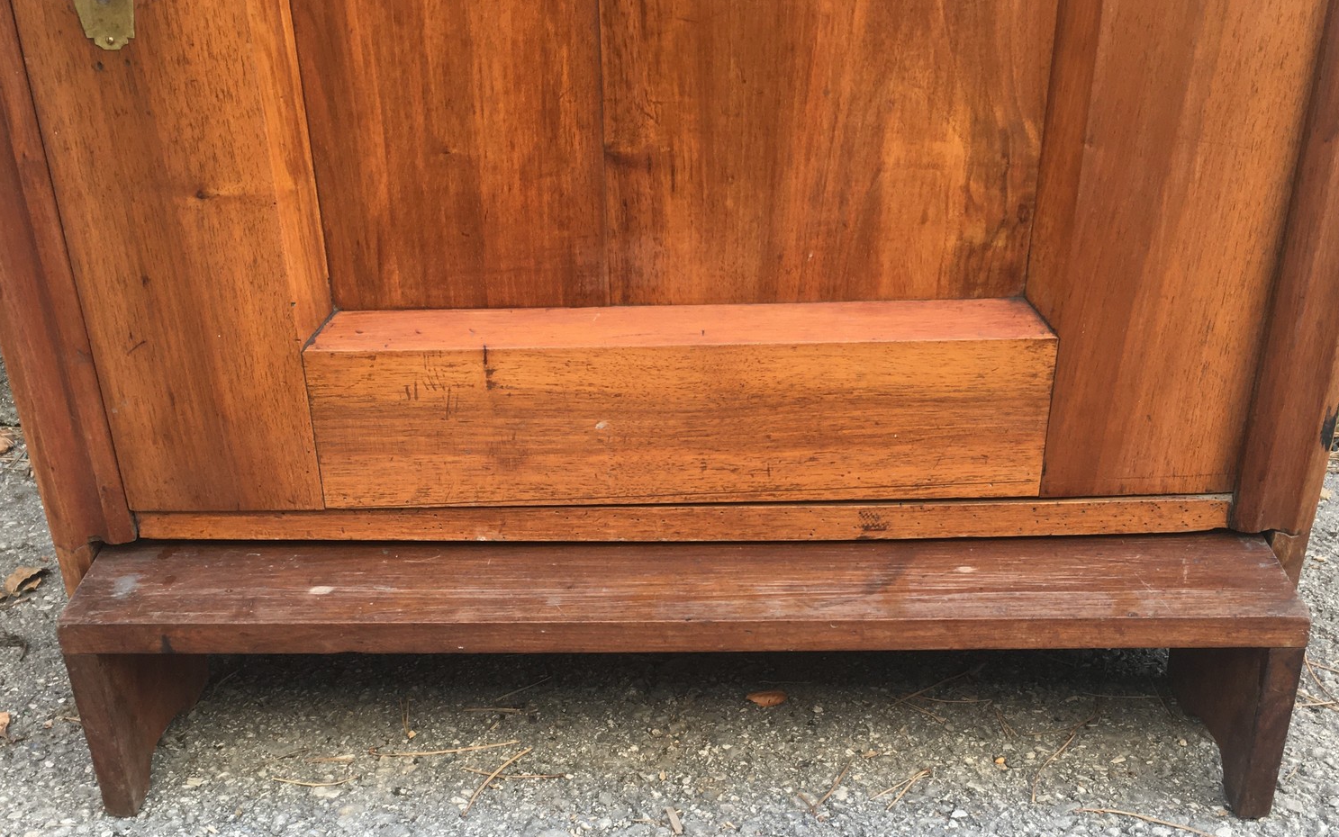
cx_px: 674
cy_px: 472
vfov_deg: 40.5
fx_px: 1131
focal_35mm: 31
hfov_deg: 61.2
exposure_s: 1/100
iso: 32
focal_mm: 4.15
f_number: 2.2
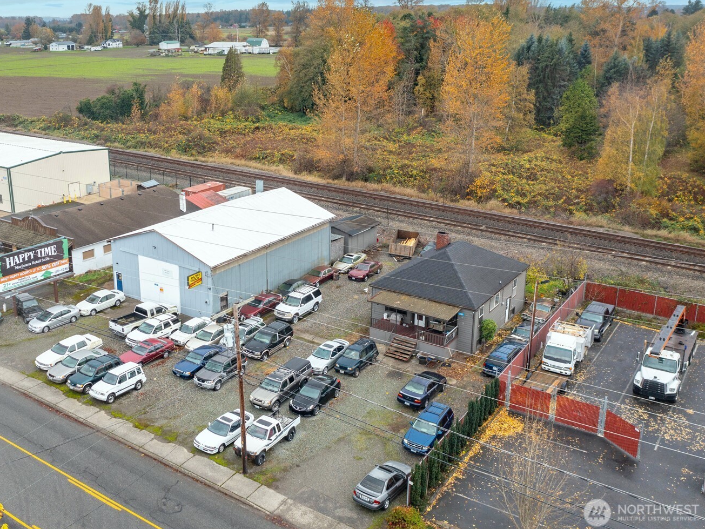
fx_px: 713
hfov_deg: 52.0
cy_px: 228
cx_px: 257
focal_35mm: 35
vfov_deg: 40.6
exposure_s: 1/80
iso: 100
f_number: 4
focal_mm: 10.26
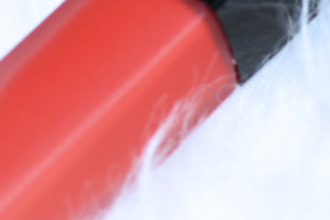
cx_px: 307
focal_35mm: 280
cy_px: -341
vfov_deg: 4.8
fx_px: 2563
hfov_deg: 7.3
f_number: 2.8
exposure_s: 1/60
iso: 100
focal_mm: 35
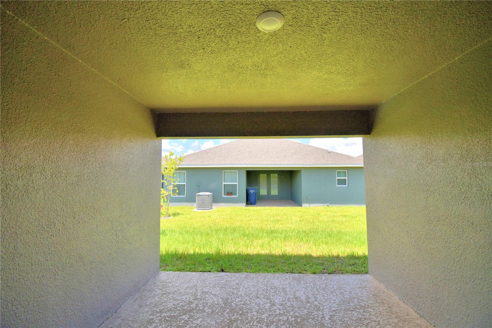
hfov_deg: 100.4
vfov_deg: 77.3
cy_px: 164
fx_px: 205
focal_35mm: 15
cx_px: 246
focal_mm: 10
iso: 100
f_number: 4.5
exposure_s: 1/640
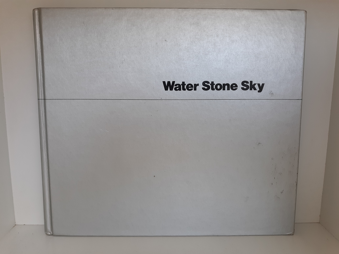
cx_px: 170
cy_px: 127
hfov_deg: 63.4
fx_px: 274
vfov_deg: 49.7
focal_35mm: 28
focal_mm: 3.7
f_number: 1.7
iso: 50
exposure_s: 1/60
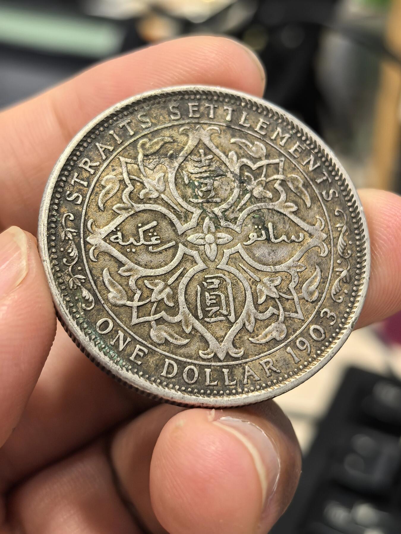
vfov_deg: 35.5
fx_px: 834
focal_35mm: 54
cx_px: 200
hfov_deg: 27.0
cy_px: 267
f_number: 2
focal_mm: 6.98
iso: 200
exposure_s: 1/50
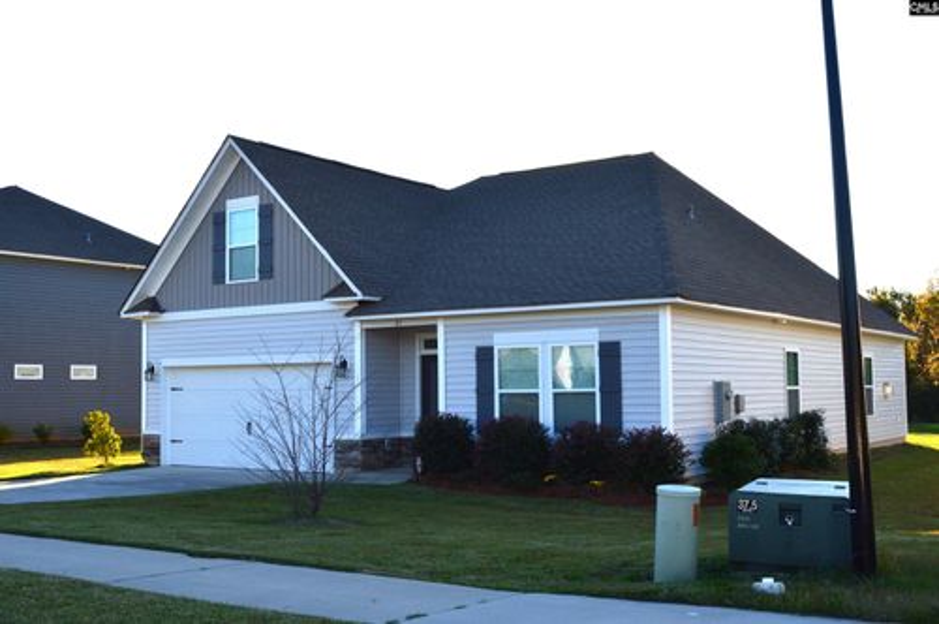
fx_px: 1016
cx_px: 470
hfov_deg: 49.6
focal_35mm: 39
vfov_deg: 34.1
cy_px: 312
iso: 400
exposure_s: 1/250
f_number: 10
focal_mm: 26
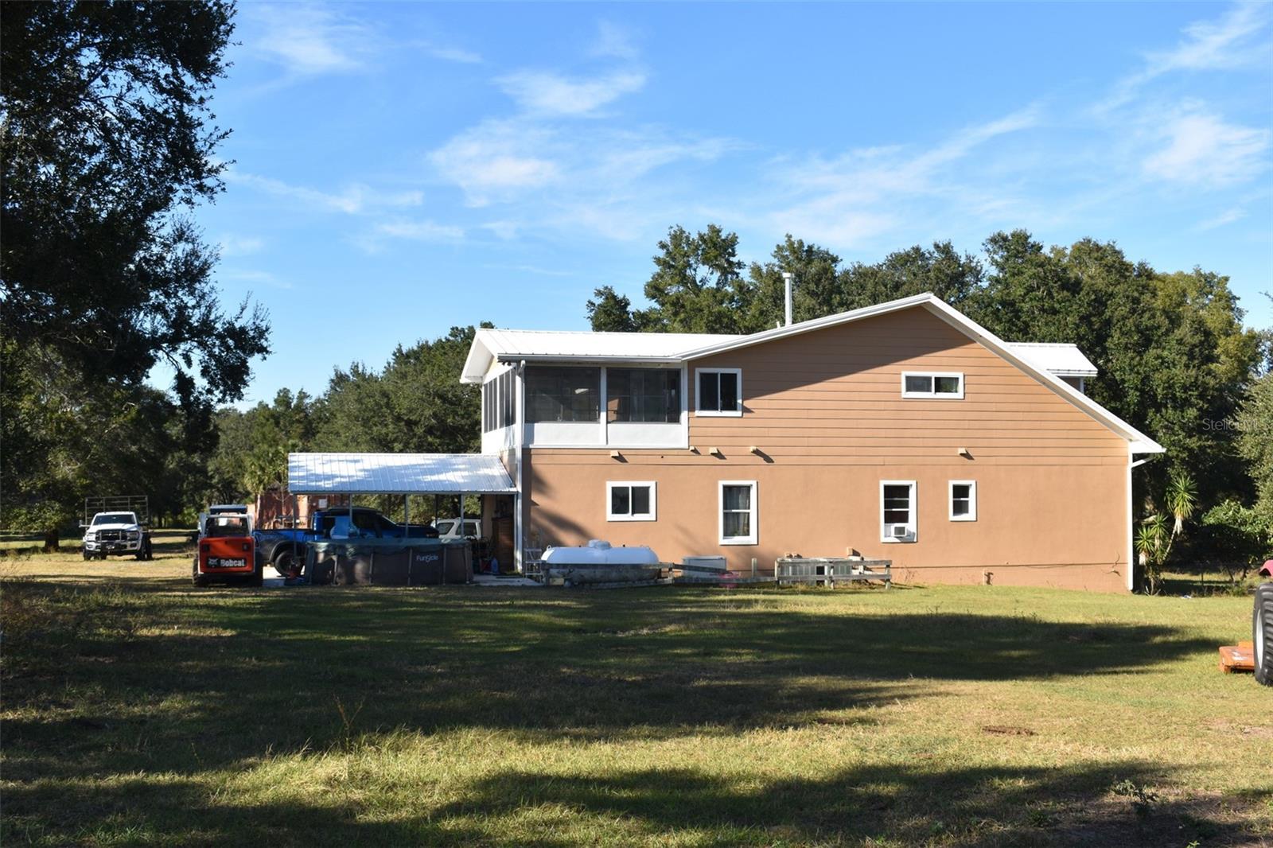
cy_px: 424
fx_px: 1432
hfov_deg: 47.9
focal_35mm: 40
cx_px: 636
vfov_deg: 33.0
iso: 110
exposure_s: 1/250
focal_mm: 27
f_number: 8
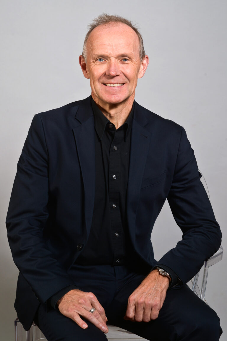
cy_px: 170
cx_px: 114
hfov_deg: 12.4
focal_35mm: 110
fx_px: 1042
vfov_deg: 18.6
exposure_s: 1/60
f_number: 13
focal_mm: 110
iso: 100
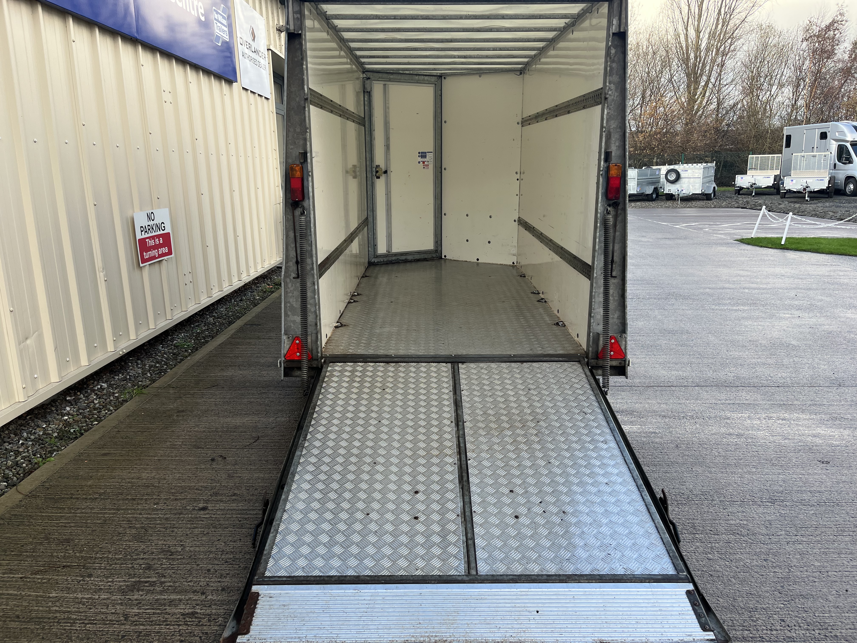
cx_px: 428
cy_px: 322
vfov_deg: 53.1
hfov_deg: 67.3
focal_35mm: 26
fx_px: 644
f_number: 1.6
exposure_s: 1/352
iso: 50
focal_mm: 5.1
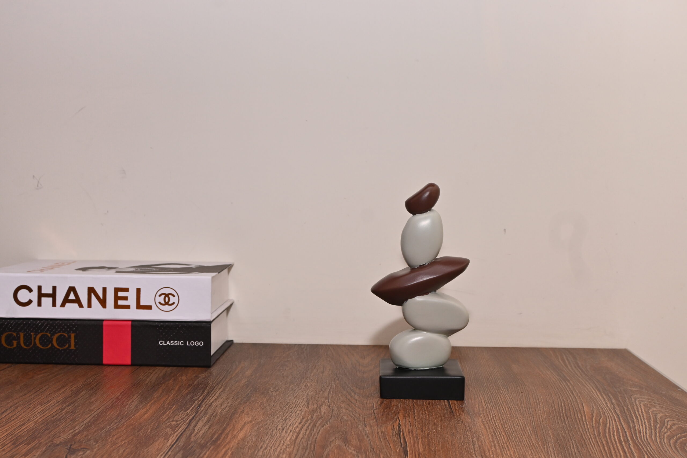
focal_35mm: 42
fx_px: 801
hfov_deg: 46.4
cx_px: 344
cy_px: 229
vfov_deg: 31.9
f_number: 5.6
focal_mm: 28
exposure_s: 1/100
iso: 320
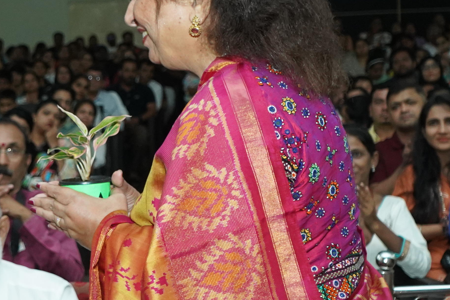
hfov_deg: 22.0
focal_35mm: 90
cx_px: 36
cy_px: 141
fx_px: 1125
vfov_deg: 15.2
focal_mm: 28
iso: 3200
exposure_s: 1/250
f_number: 4
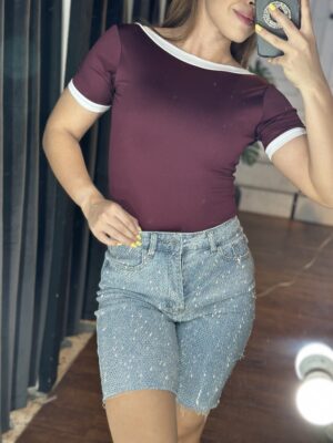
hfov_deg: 30.3
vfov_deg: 39.7
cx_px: 166
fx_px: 616
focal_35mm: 48
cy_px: 222
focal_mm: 6.86
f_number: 1.78
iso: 160
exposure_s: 1/120
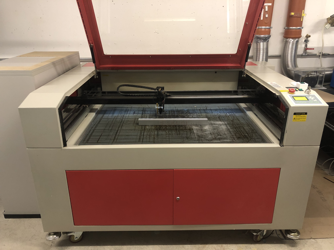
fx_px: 270
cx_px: 167
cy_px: 125
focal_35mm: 28
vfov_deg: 49.7
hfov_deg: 63.4
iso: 100
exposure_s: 1/14
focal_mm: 4
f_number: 1.8
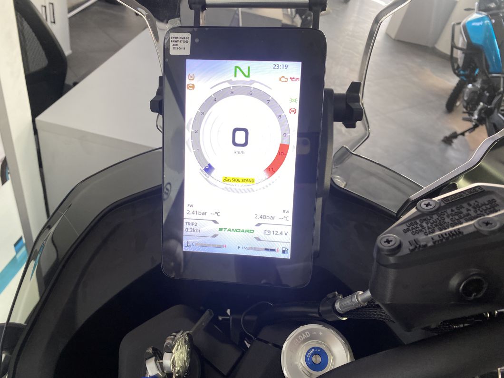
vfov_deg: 53.1
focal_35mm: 26
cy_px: 189
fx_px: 379
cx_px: 252
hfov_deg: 67.3
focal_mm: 4.25
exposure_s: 1/100
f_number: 1.8
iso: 50
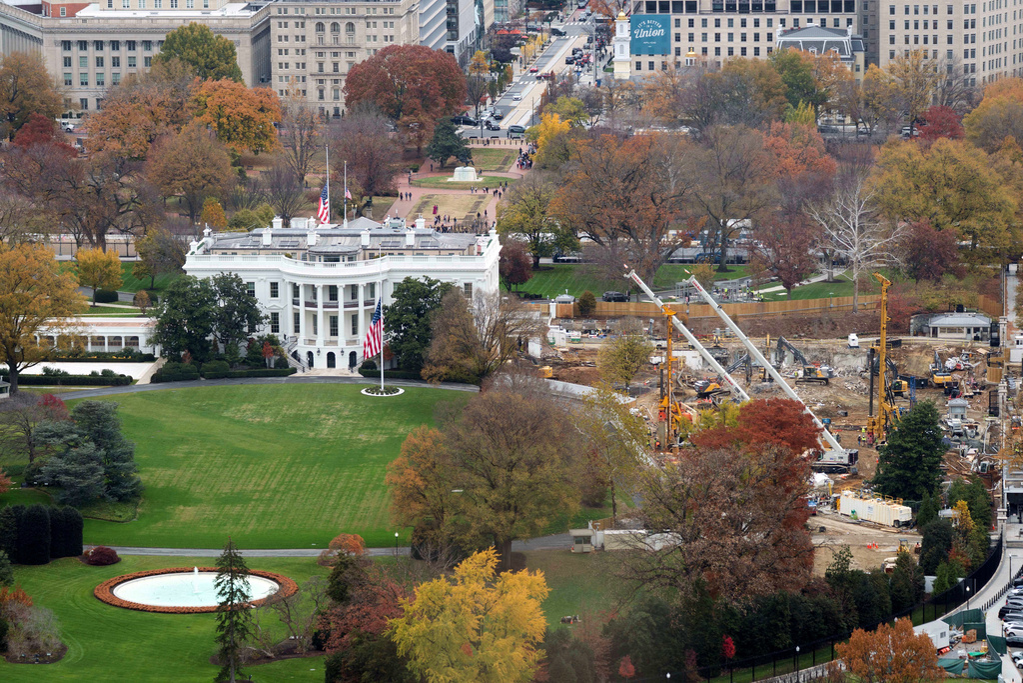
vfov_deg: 7.5
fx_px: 5201
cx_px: 512
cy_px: 342
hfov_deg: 11.2
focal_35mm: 183
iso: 200
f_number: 5.6
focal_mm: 183
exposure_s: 1/320
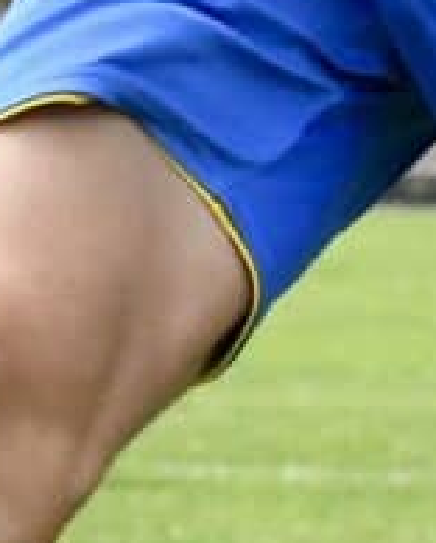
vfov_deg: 1.4
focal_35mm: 1384
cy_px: -237
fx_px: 22254
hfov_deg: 1.1
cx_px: -484
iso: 2000
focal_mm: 140
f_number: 10
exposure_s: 1/1600
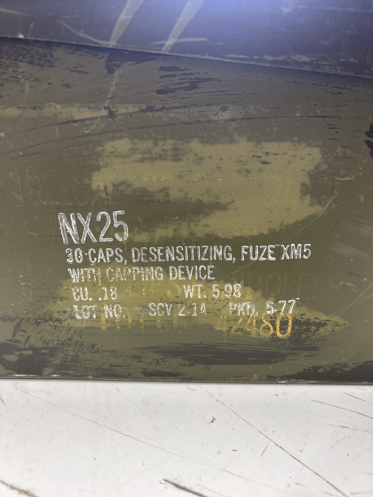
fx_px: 374
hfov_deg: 53.1
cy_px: 248
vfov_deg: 67.3
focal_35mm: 26
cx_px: 186
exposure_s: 1/60
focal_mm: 5.7
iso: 160
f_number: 1.5
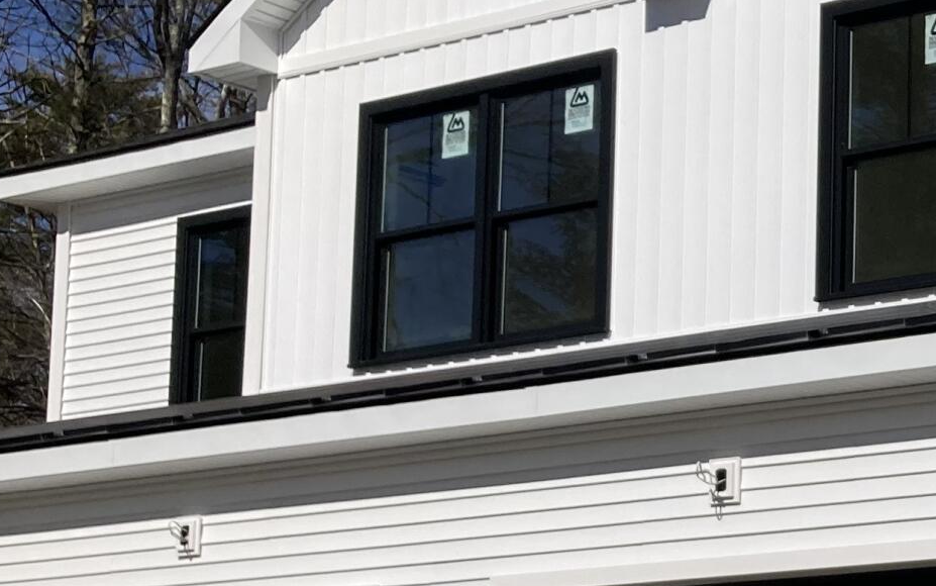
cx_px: 1369
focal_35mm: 96
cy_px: 616
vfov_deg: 13.4
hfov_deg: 19.2
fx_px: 2450
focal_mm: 3.99
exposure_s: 1/5405
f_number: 1.8
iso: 20
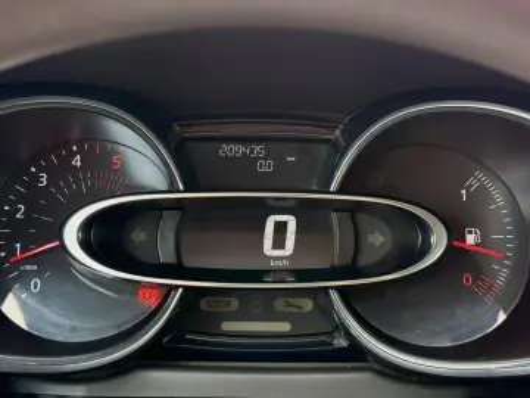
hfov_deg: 39.7
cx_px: 265
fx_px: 735
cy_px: 199
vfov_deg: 30.3
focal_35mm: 48
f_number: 1.78
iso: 200
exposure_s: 1/73
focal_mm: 6.76
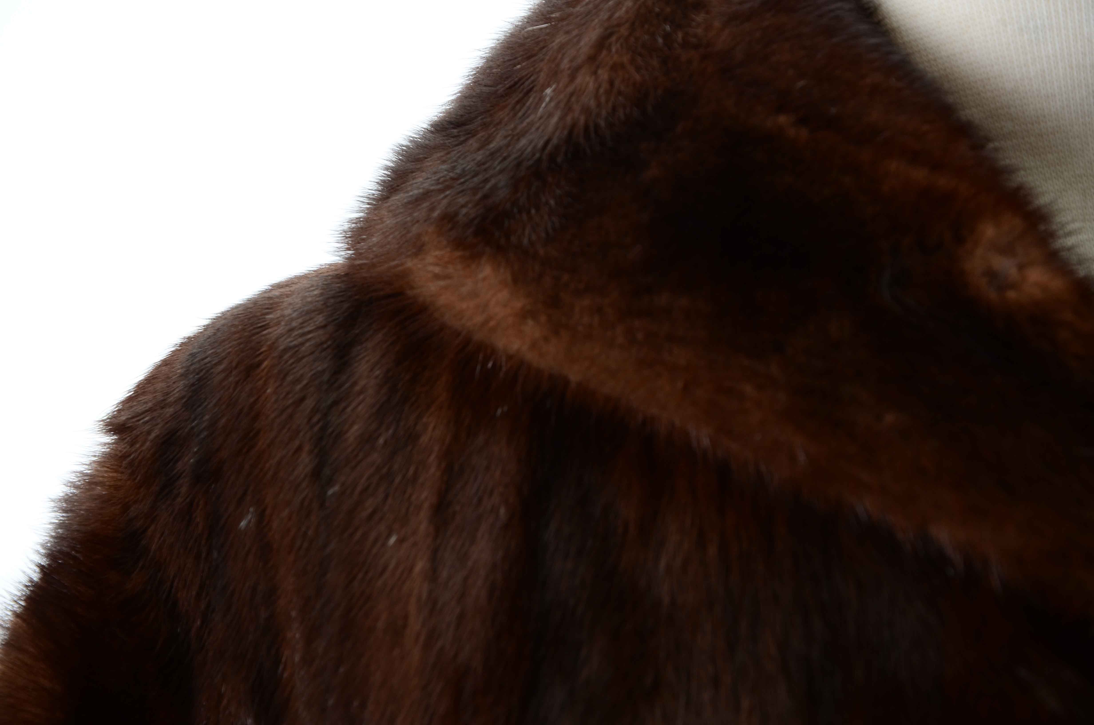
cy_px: 362
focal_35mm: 105
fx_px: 3184
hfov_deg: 19.5
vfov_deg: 13.0
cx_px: 547
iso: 200
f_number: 8
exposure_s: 1/160
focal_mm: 70
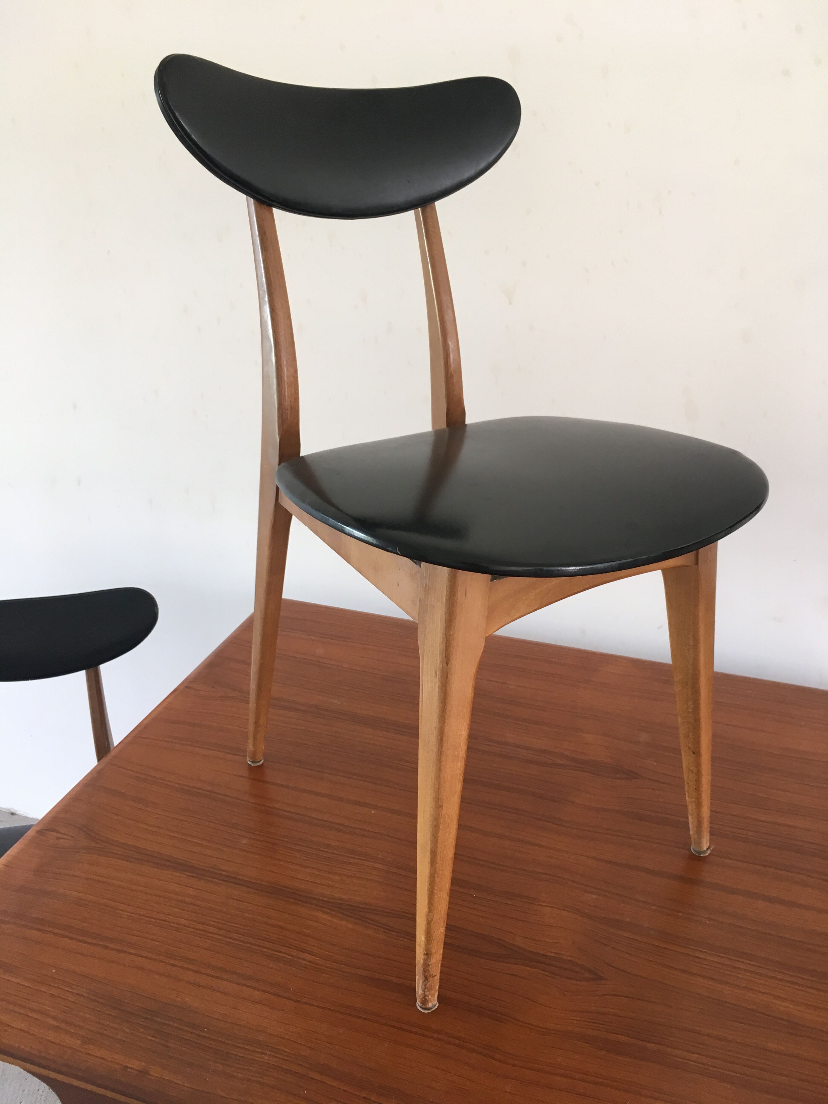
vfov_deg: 61.7
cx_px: 414
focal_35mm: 29
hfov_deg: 48.2
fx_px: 925
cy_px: 552
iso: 80
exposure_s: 1/33
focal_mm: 4.15
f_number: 2.2
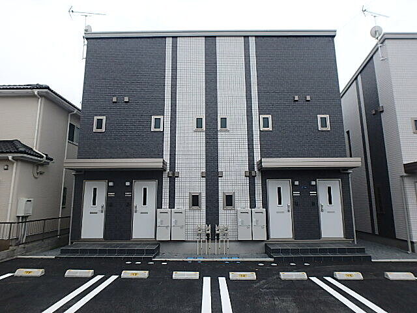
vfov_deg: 63.4
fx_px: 253
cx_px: 208
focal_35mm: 21
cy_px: 156
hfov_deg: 79.0
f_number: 3.5
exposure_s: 1/640
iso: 125
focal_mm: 3.7
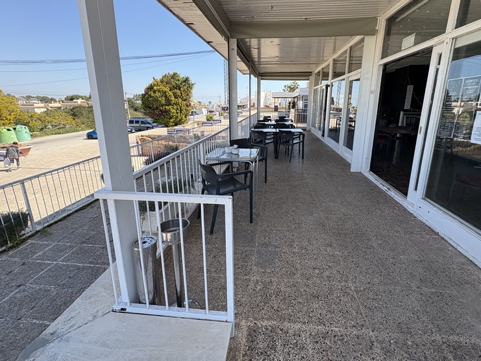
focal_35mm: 17
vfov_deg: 74.5
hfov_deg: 90.9
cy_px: 159
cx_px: 255
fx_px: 236
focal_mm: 2.22
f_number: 2.2
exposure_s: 1/720
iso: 64
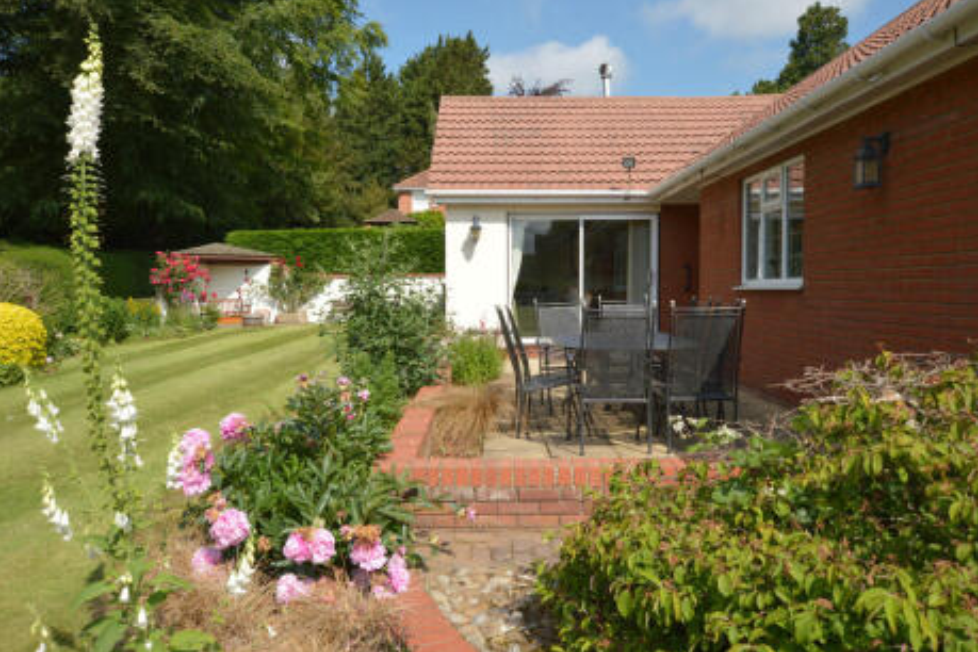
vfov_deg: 46.4
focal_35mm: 28
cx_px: 486
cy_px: 316
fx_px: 761
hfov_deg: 65.5
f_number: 8
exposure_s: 1/400
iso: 200
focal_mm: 18
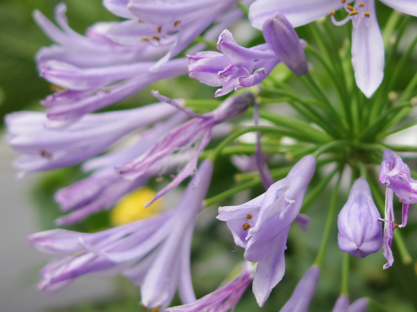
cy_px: 101
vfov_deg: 19.1
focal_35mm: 77
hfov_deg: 25.2
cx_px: 274
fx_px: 927
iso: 100
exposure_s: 1/640
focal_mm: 8.5
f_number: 1.9
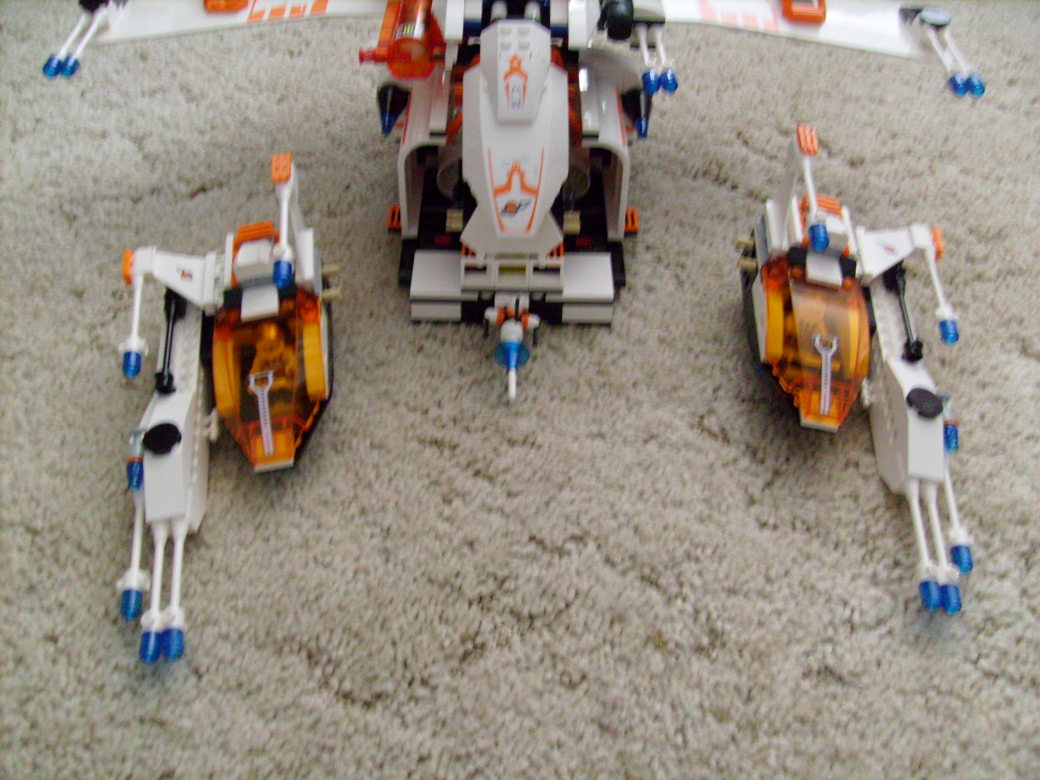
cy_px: 390
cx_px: 520
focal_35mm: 35
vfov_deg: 40.7
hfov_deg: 52.6
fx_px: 1052
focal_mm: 5.8
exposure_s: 1/4
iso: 200
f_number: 2.8
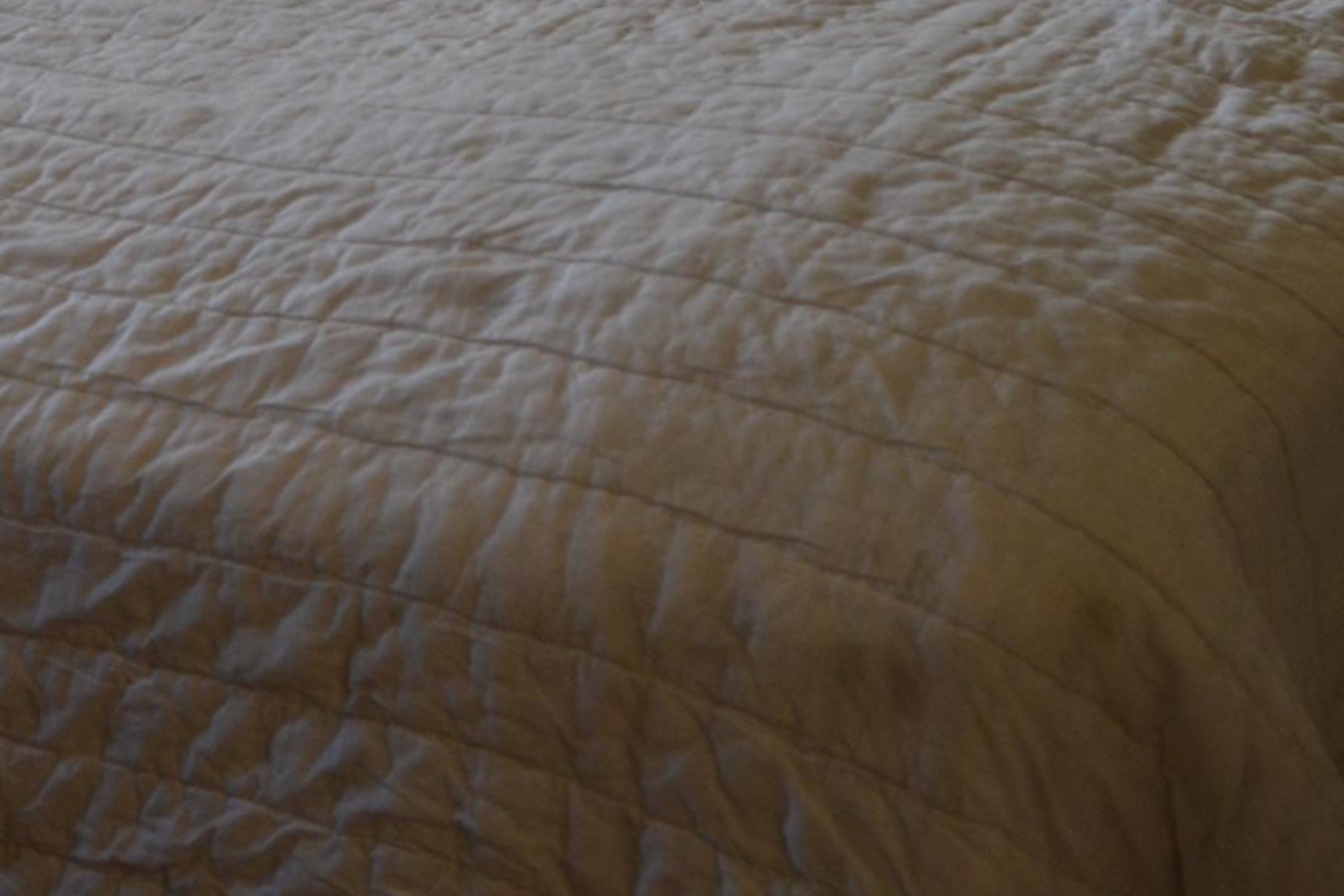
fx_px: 3846
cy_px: -634
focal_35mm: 103
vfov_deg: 12.3
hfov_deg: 19.5
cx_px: 160
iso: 400
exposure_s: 1/100
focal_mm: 18
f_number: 5
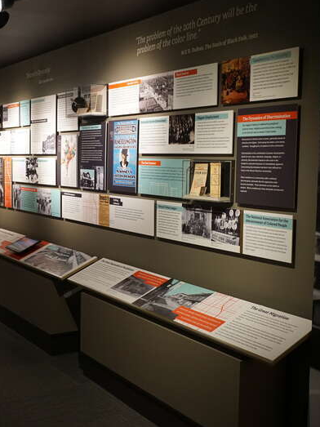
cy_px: 215
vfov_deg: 37.7
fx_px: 626
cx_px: 129
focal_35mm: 51
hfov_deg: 28.6
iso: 1250
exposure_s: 1/160
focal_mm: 23
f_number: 4
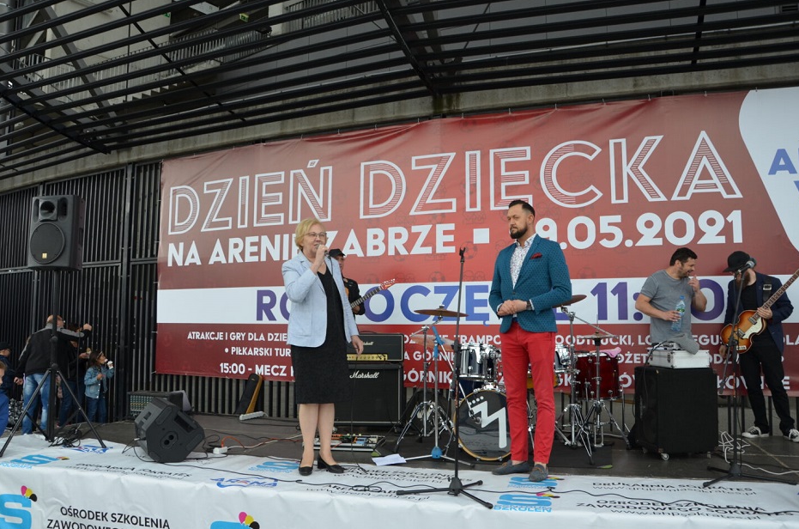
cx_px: 395
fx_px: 642
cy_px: 274
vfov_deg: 44.7
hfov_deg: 63.8
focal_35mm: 29
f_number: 5.6
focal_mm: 18
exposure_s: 1/125
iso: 250
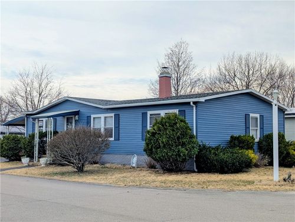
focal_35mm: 48
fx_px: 409
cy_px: 111
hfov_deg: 39.6
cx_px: 148
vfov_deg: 30.3
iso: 52
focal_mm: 6.81
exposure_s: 1/2000
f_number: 1.85
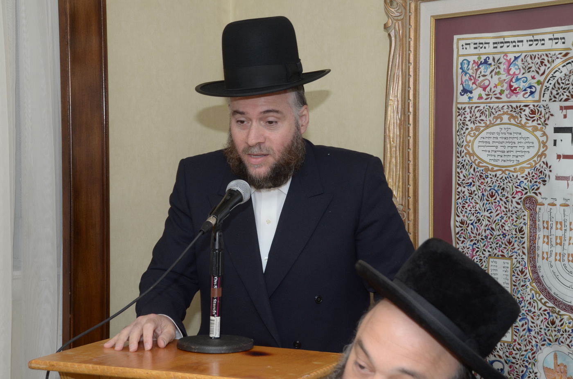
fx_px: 1239
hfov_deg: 26.0
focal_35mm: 78
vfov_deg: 17.4
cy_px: 190
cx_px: 286
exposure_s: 1/60
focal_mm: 52
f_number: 8
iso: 400
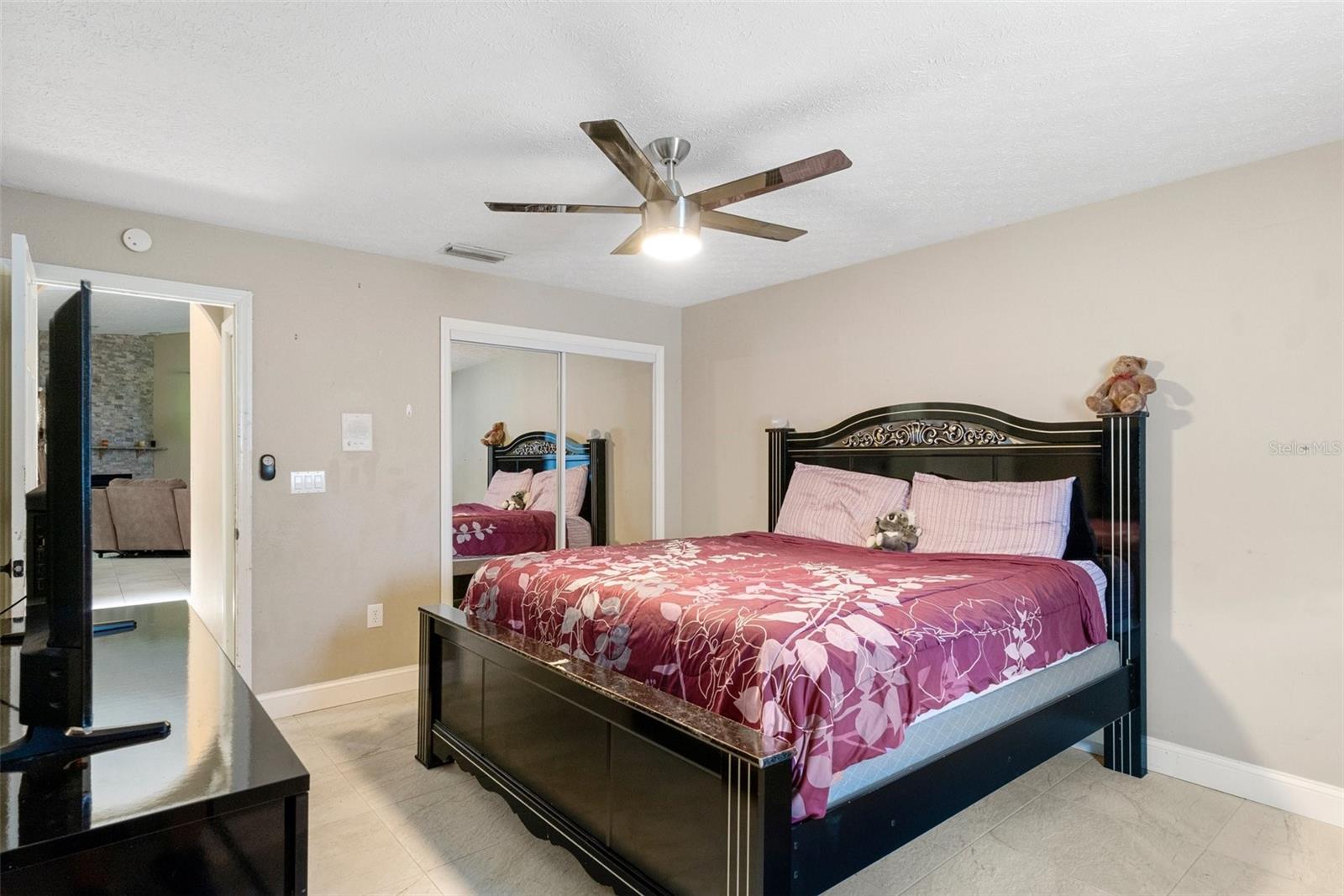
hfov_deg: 90.0
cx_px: 672
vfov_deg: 67.4
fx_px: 672
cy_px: 448
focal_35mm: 18
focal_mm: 12
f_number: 8
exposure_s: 3.2
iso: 500
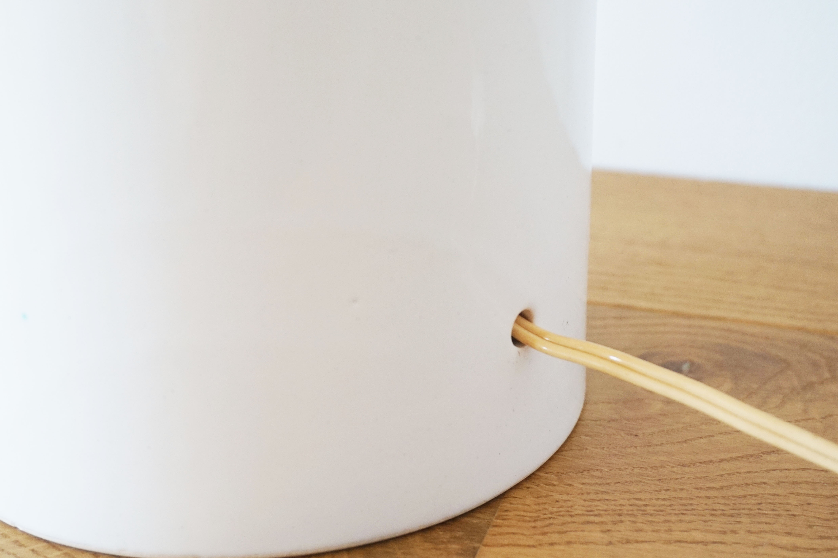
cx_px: 395
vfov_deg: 23.3
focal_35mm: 58
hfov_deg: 34.5
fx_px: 1349
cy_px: 233
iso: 500
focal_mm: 30
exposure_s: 1/60
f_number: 5
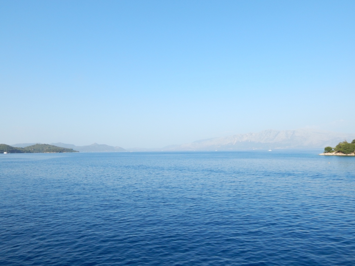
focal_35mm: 28
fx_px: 287
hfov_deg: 63.4
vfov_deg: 49.7
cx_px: 178
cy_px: 133
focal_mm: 5.1
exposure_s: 1/1500
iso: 125
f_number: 3.2
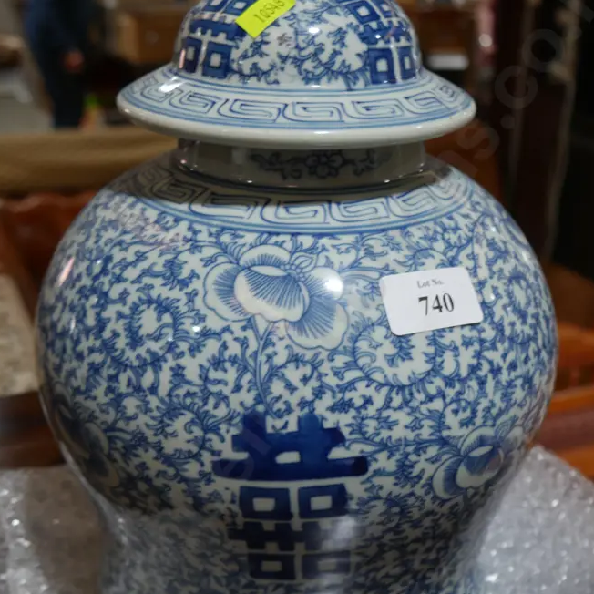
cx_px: 340
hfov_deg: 34.0
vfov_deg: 34.0
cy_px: 320
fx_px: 971
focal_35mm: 50
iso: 200
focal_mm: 18
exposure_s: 1/80
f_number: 4
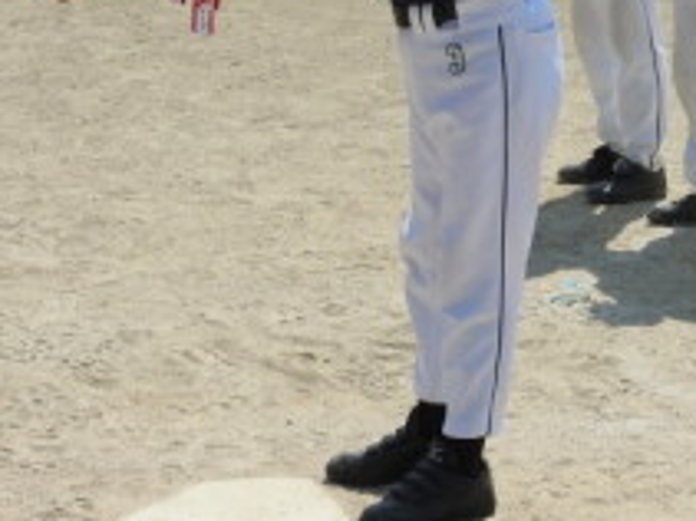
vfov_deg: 11.4
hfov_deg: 15.4
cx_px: 508
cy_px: -66
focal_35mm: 128
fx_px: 2572
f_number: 4
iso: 100
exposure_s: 1/1600
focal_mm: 8.1
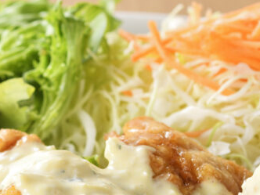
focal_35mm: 302
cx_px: 71
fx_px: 2268
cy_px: 199
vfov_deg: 4.9
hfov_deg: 6.6
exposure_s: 1/250
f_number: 8
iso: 64
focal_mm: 85
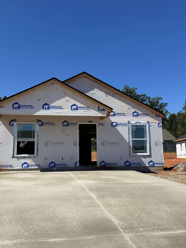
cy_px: 125
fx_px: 236
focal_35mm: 33
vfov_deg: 55.3
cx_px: 82
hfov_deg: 42.9
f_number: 1.78
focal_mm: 6.86
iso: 80
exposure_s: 1/5525
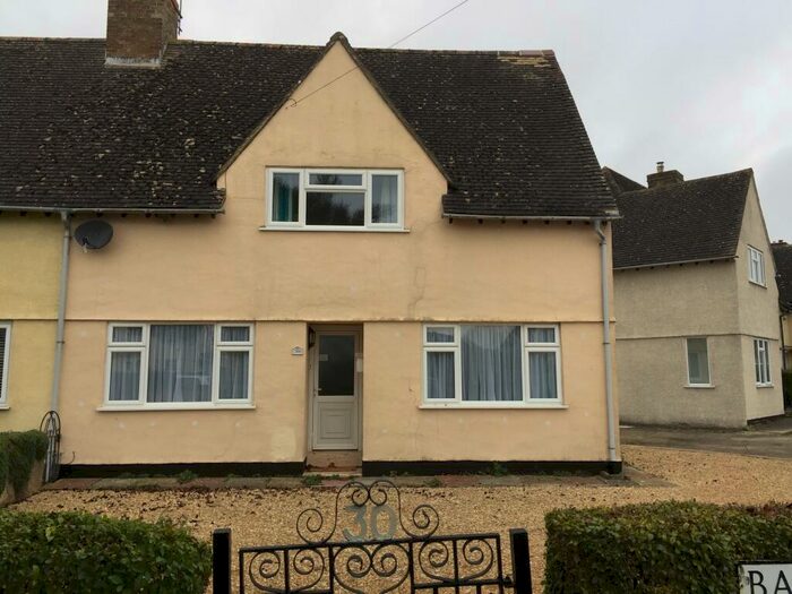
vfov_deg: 48.2
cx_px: 396
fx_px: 664
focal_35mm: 29
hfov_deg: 61.7
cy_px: 297
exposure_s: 1/204
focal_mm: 4.15
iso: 32
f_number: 2.2
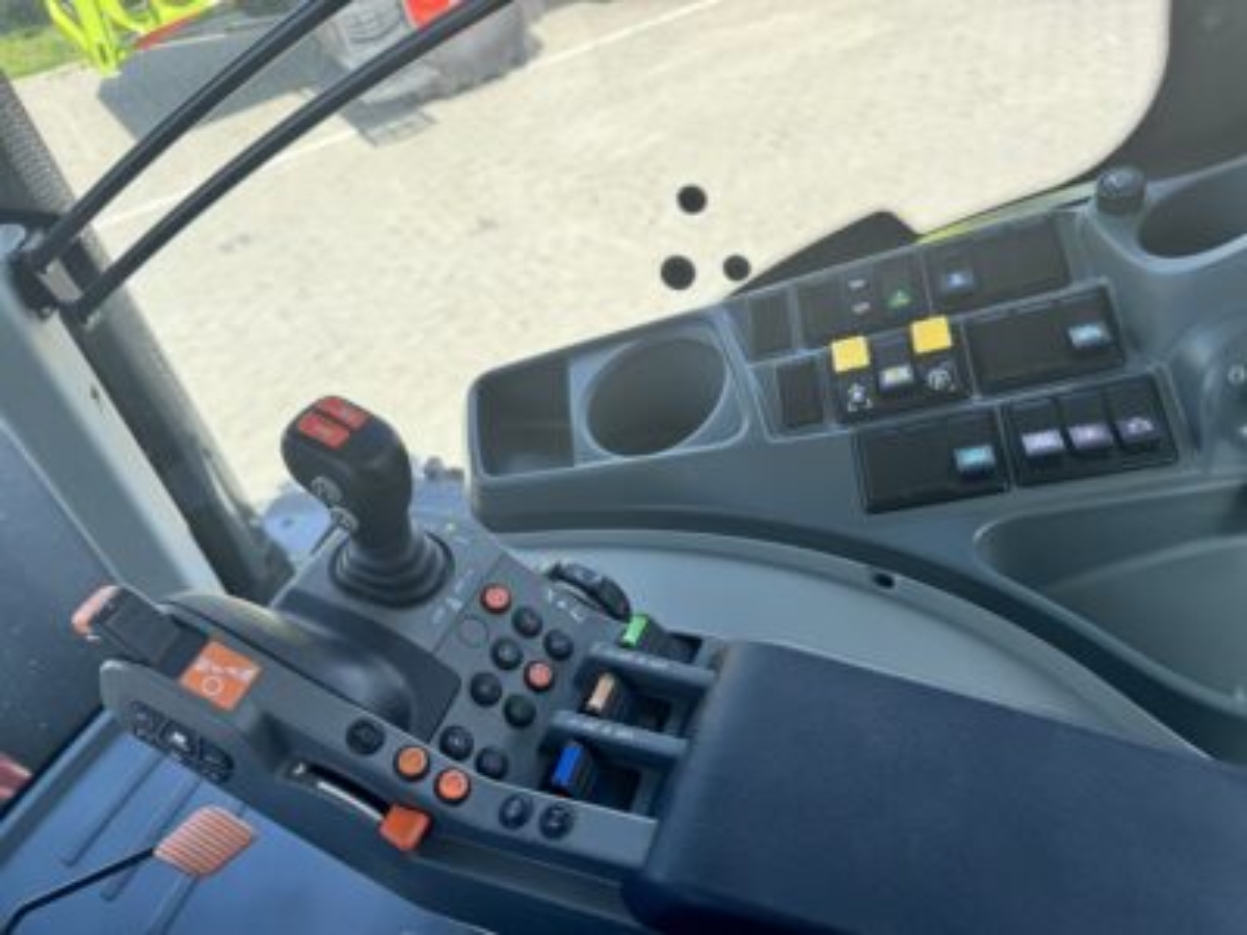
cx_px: 624
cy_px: 468
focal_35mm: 24
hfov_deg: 71.6
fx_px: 865
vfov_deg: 56.8
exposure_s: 1/1311
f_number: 1.78
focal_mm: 6.76
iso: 80
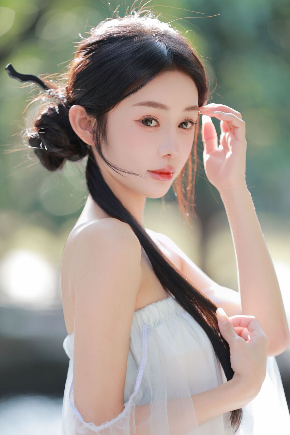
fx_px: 2404
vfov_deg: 10.3
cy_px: 218
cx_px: 145
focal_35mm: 199
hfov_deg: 6.9
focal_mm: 200
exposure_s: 1/500
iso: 500
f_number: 2.8
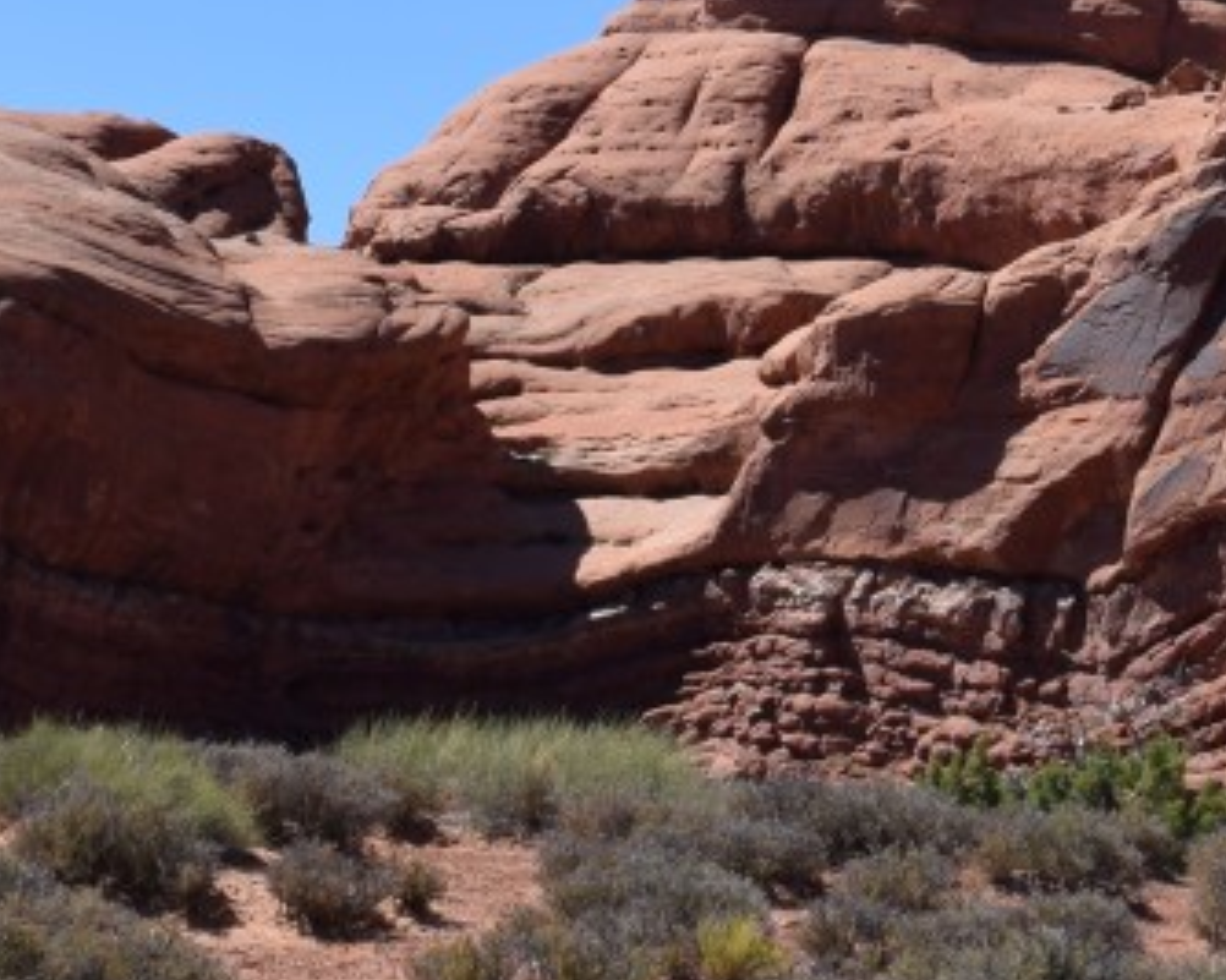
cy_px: -496
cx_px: 1332
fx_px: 5369
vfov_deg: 10.1
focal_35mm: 148
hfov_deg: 12.8
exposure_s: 1/400
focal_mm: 26
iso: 200
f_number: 10
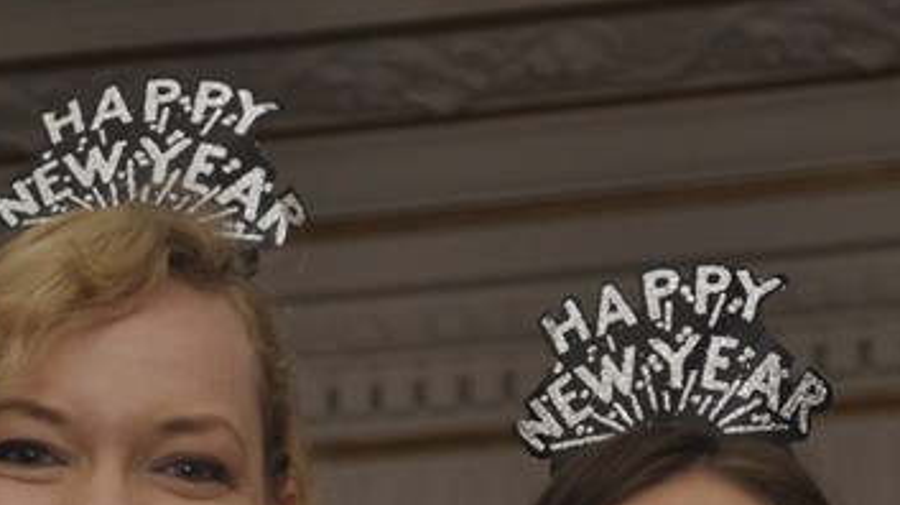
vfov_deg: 4.4
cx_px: 143
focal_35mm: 276
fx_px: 6582
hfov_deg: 7.8
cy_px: 671
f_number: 5.3
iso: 400
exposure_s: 1/60
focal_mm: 62
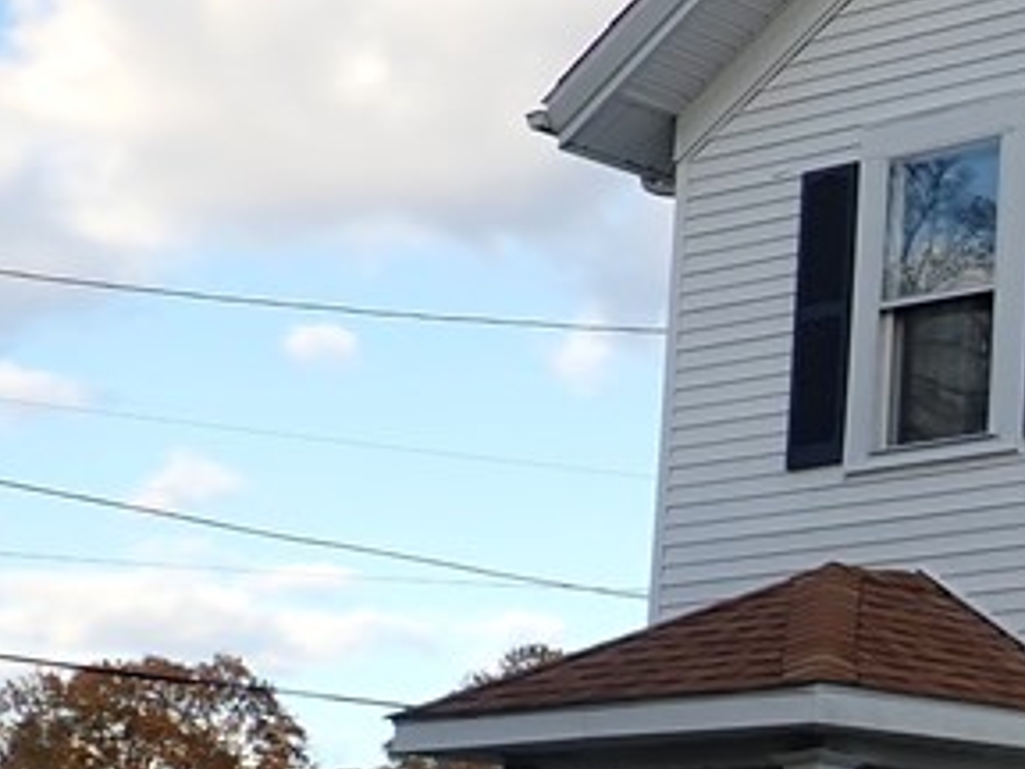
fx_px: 2635
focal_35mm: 89
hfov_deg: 18.5
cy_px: 623
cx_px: 1701
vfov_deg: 16.5
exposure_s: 1/500
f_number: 2.8
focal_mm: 4.5
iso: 100
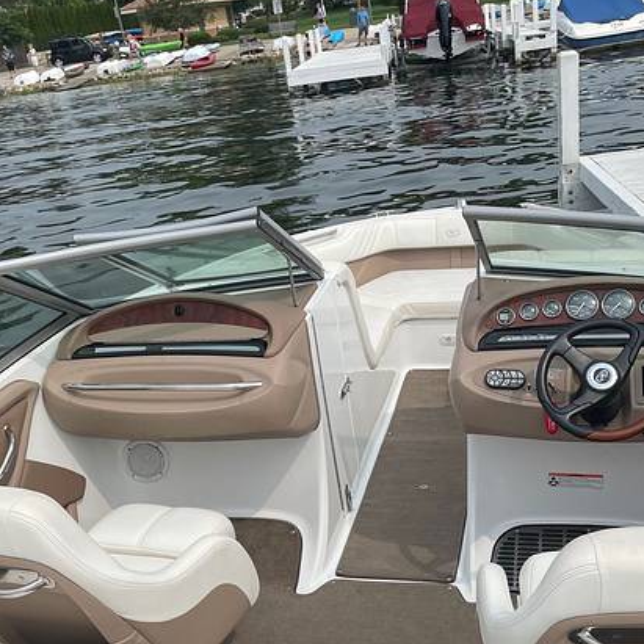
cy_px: 456
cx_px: 364
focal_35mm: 42
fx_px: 884
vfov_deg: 39.3
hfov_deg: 40.0
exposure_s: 1/4464
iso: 32
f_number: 1.6
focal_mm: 4.2
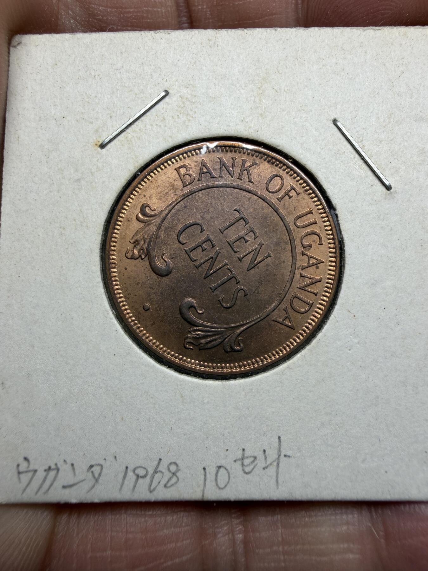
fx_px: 429
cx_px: 214
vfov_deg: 67.3
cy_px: 286
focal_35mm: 26
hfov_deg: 53.1
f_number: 2.2
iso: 40
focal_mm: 2.22
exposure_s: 1/216
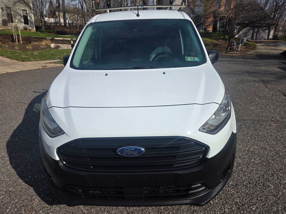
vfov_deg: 58.9
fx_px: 190
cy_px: 107
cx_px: 143
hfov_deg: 73.9
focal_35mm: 23
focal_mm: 5.4
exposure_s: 1/7891
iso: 80
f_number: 1.8
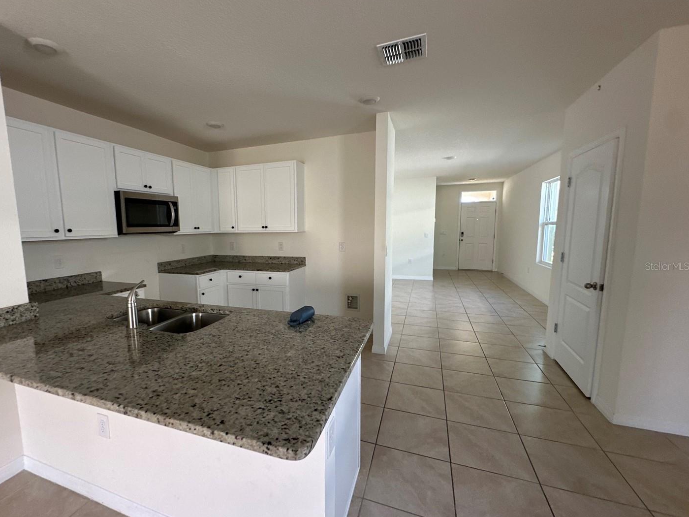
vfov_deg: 78.1
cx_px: 298
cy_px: 266
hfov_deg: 93.9
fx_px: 318
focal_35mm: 16
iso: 160
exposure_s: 1/99
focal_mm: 2.22
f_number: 2.2
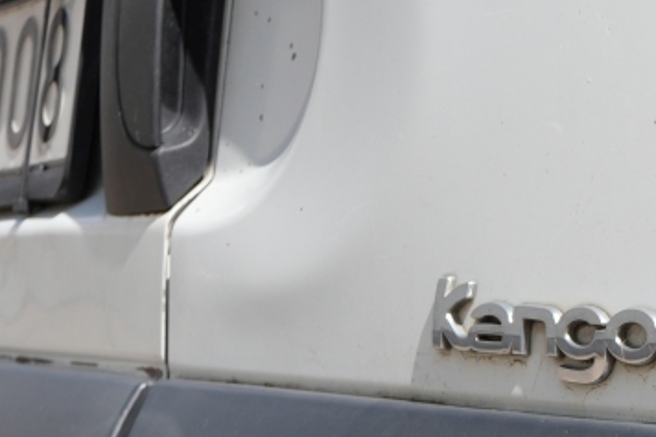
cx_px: 997
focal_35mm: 108
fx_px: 1967
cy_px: 652
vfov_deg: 12.1
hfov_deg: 17.0
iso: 100
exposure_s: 1/640
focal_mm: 16
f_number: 4.5
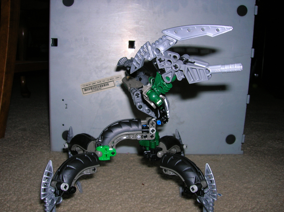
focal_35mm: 34
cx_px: 142
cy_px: 106
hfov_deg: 54.0
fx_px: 279
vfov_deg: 41.7
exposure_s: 1/60.1
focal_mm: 5.7
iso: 50
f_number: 4.9
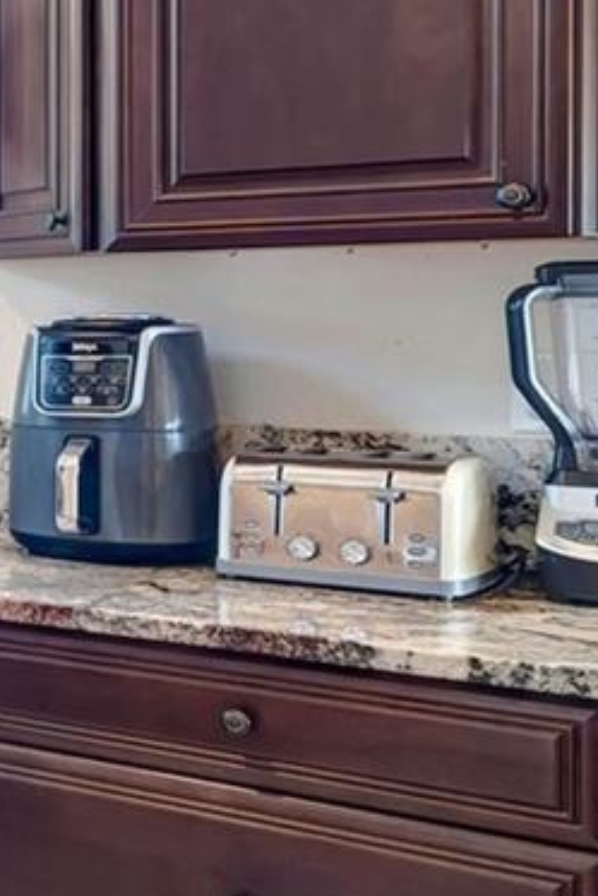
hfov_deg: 15.2
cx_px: -773
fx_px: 1493
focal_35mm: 60
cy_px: 310
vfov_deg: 33.1
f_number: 9
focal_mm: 14
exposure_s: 1/3.33
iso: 250
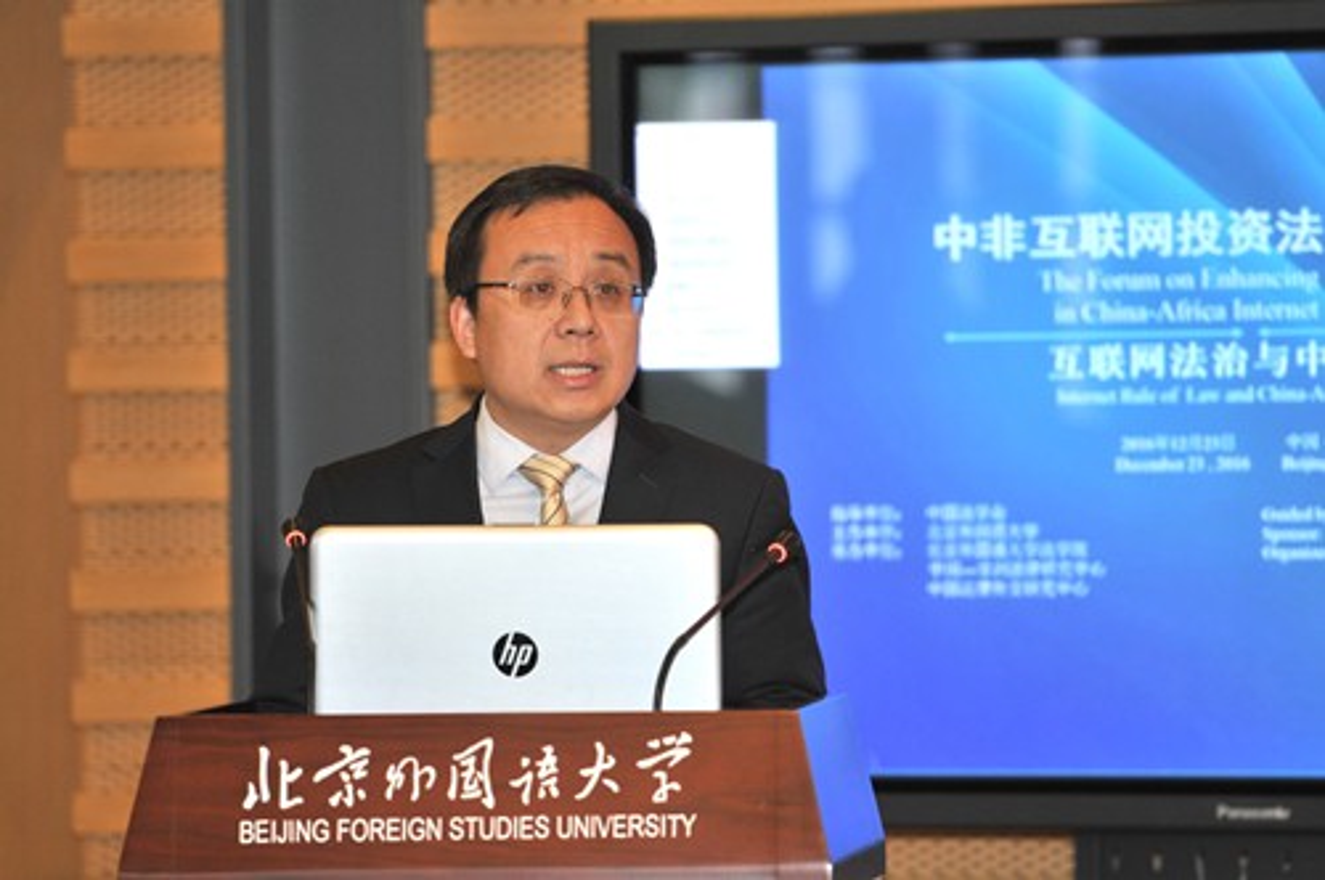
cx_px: 662
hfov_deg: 7.9
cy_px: 440
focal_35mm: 262
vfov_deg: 5.2
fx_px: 9649
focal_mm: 175
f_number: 2.8
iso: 320
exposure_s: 1/60
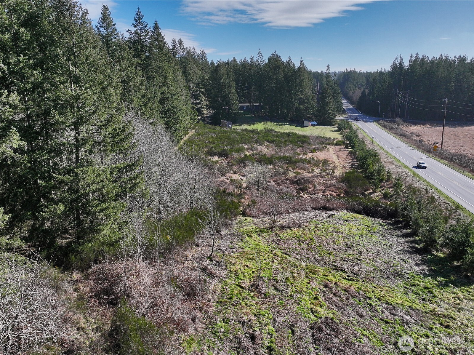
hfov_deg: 71.6
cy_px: 178
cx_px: 237
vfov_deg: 56.8
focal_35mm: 24
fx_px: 328
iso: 330
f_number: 2.8
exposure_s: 1/200
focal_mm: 12.29
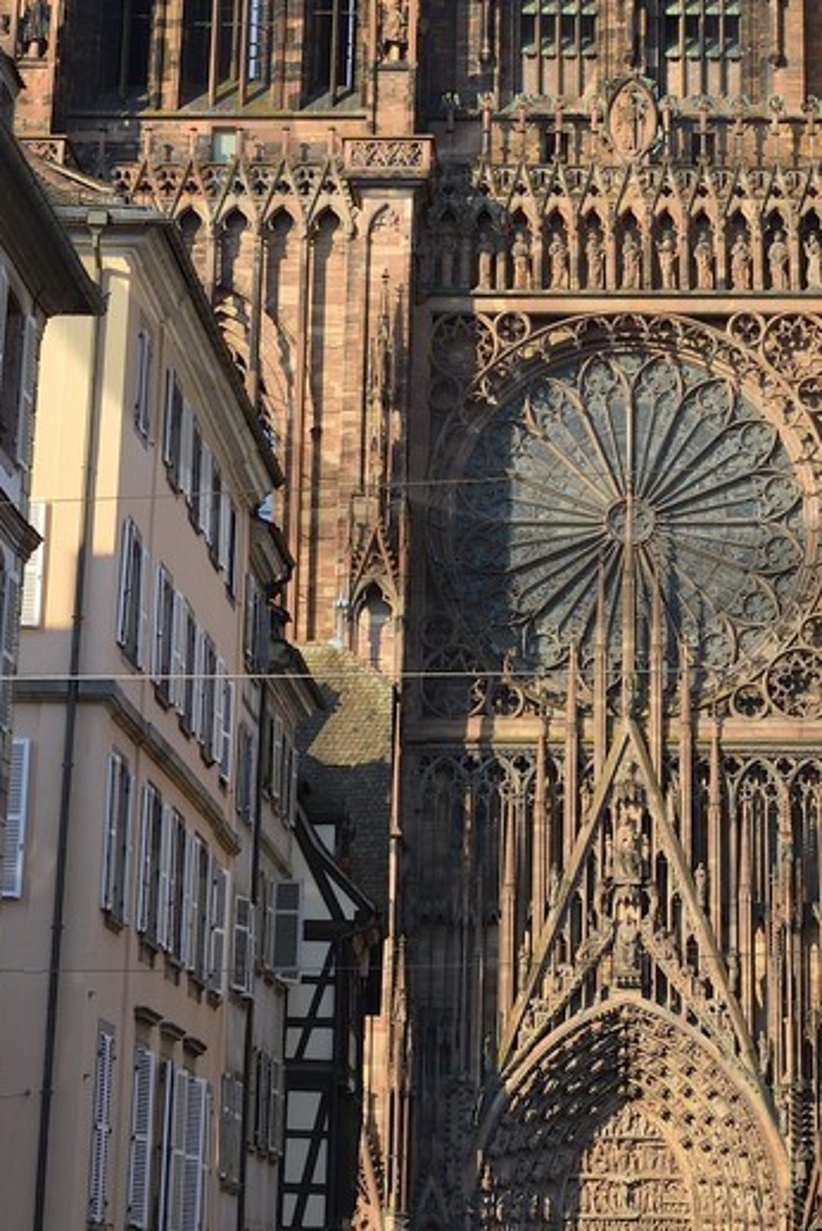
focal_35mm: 108
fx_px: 3694
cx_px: 643
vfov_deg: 18.2
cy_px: -114
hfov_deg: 12.6
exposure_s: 1/250
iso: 100
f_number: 7.1
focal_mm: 35
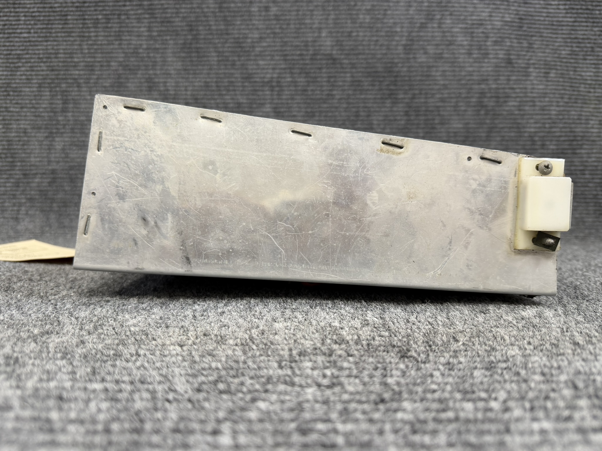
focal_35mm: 24
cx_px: 301
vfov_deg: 56.8
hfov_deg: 71.6
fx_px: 417
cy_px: 226
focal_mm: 6.76
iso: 125
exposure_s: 1/60
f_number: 1.78
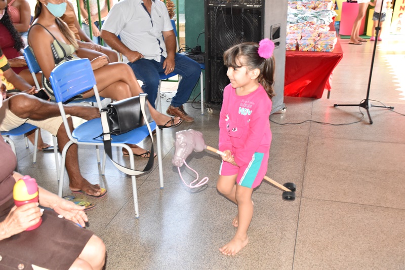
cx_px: 202
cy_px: 135
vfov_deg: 34.2
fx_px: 439
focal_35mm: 39
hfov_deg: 49.6
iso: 1250
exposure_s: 1/160
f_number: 5.6
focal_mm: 26
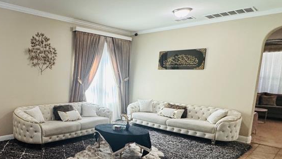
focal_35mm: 28
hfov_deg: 61.4
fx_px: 209
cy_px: 103
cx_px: 50
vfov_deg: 41.1
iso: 320
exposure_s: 1/60
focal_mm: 2.22
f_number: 2.2
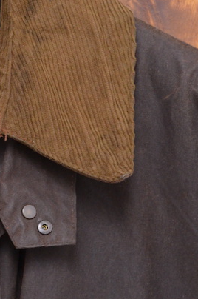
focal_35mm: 152
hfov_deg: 8.9
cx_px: -63
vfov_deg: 13.4
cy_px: 272
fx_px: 1258
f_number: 4.8
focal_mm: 32
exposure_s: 1/15
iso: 1250
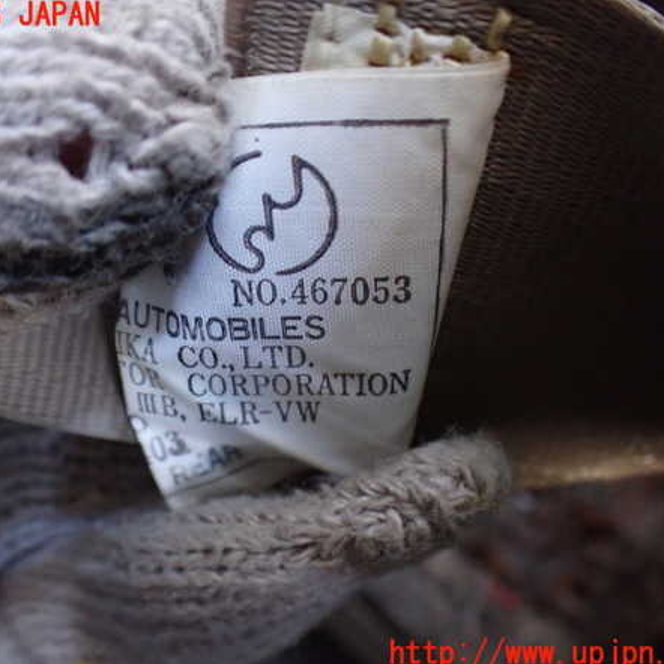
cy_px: 335
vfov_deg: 46.0
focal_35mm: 36
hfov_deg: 45.9
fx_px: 781
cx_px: 278
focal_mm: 5.4
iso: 1000
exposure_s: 1/30
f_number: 2.3
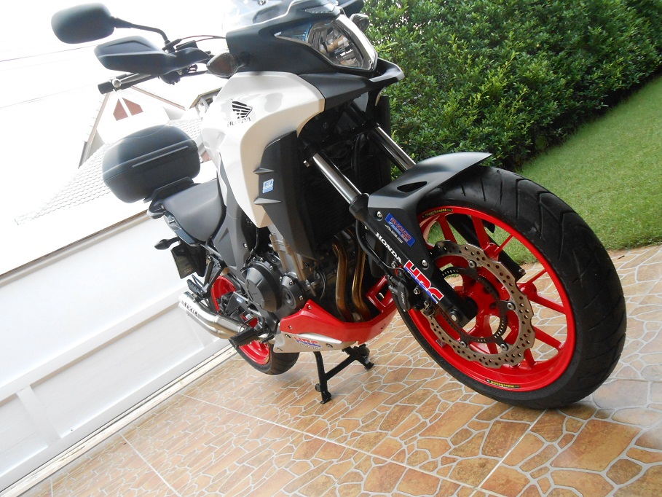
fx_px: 497
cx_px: 331
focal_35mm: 26
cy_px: 248
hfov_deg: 67.3
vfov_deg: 53.1
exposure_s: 1/250
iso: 320
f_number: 3.5
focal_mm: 4.6
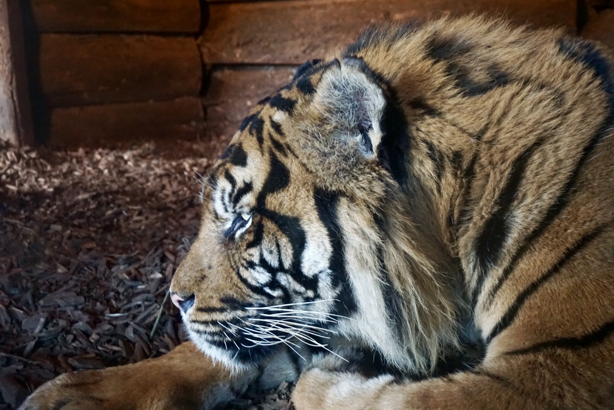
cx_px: 307
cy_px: 205
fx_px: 666
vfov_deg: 34.3
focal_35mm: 39
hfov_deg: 49.5
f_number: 4.5
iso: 3200
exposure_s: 1/25
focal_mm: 26
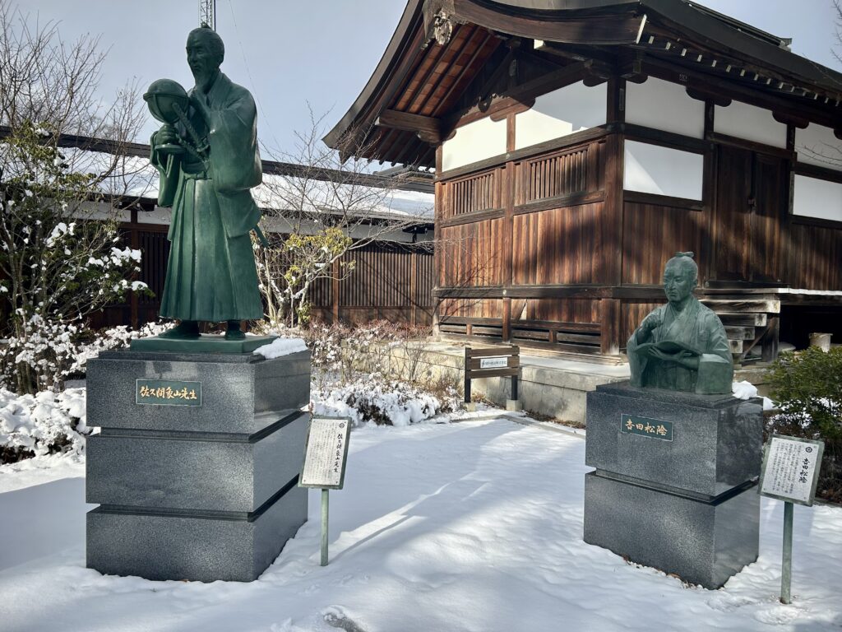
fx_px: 632
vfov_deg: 53.1
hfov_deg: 67.3
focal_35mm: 26
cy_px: 316
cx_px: 421
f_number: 1.5
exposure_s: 1/3831
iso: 50
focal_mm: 5.7
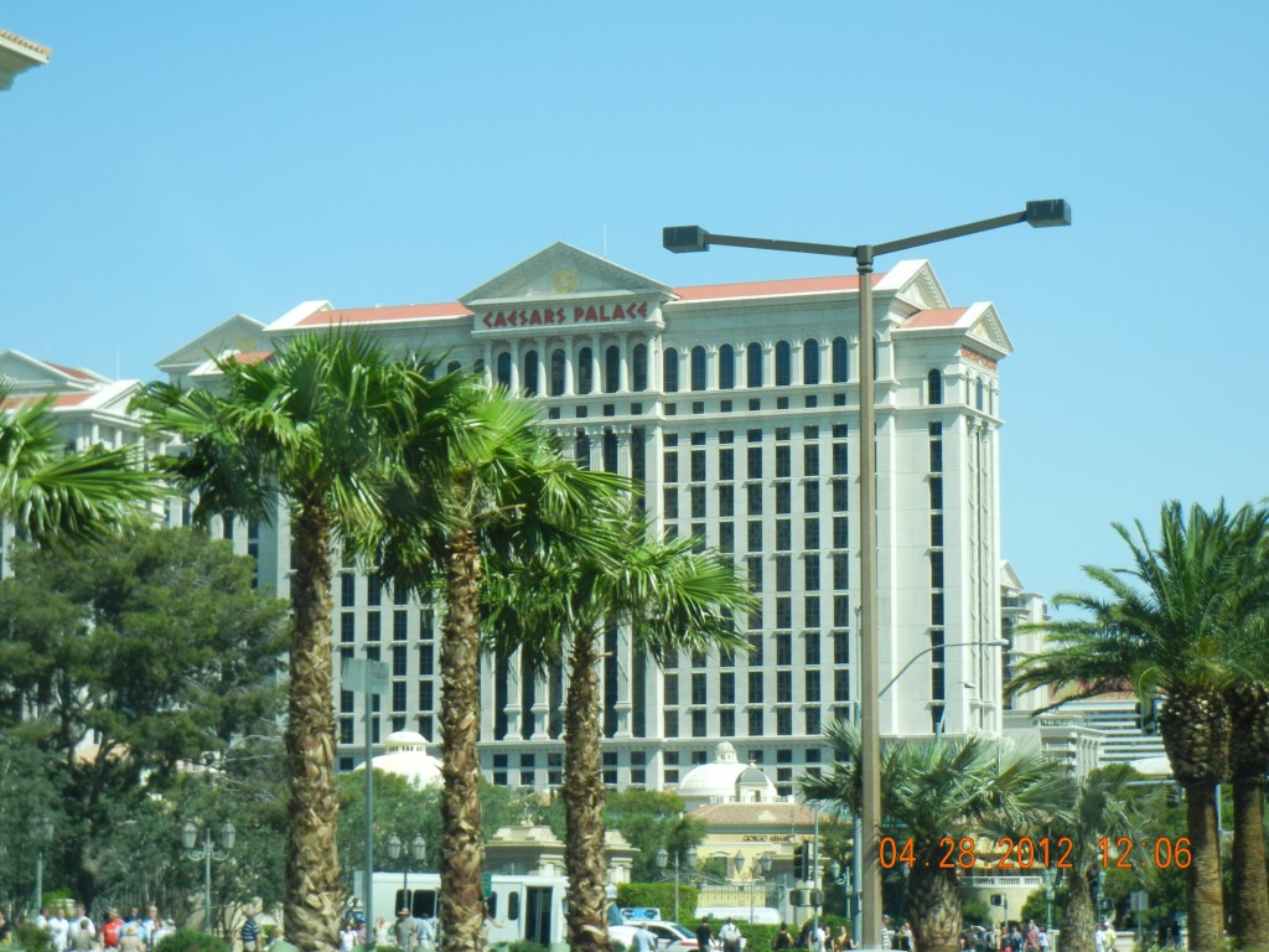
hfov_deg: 19.3
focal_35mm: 102
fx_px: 3739
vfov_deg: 14.5
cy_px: 476
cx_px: 634
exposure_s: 1/572
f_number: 4.5
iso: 160
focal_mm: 18.3
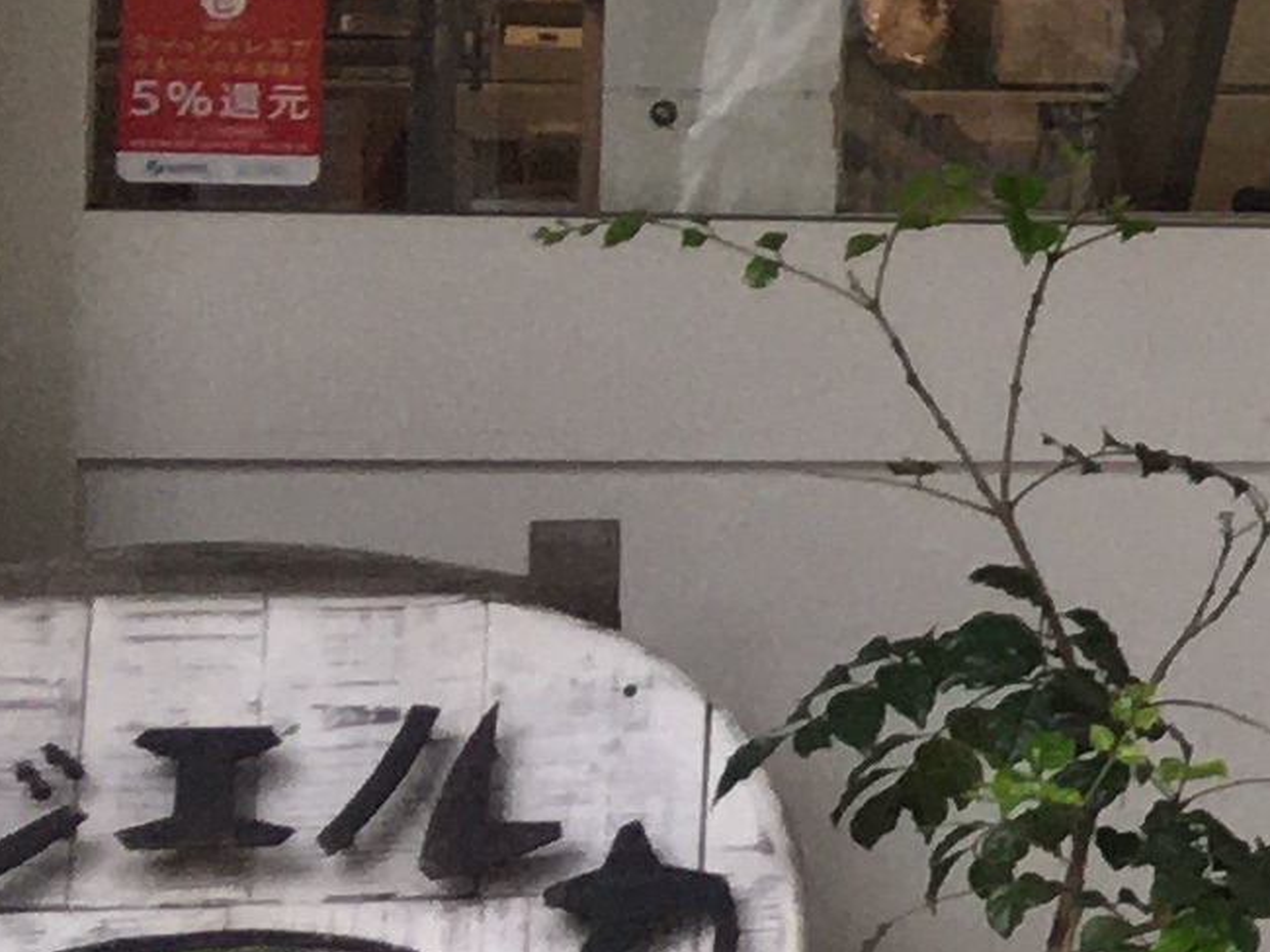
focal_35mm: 180
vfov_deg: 8.2
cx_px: 3677
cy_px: 6
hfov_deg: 9.1
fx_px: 6601
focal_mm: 4.15
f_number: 2.2
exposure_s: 1/120
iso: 40
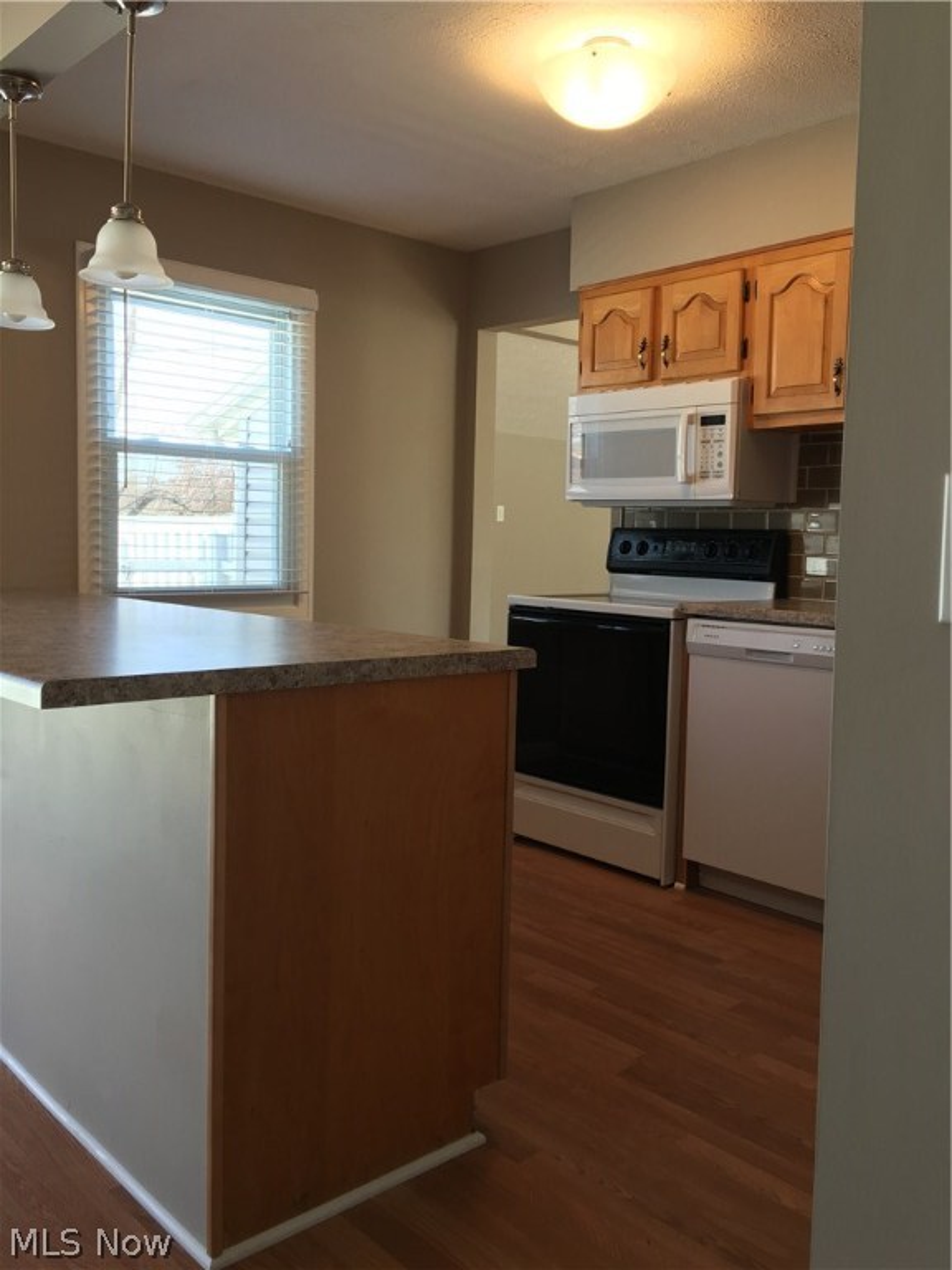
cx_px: 476
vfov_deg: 61.7
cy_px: 635
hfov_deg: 48.2
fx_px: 1063
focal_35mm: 29
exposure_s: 1/60
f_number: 2.2
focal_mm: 4.15
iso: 32
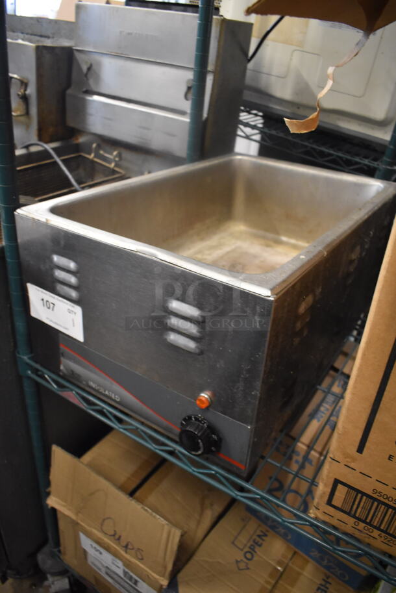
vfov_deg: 67.3
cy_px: 296
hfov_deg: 48.0
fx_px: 445
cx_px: 198
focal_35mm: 27
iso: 2500
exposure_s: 1/60
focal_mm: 18
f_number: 4
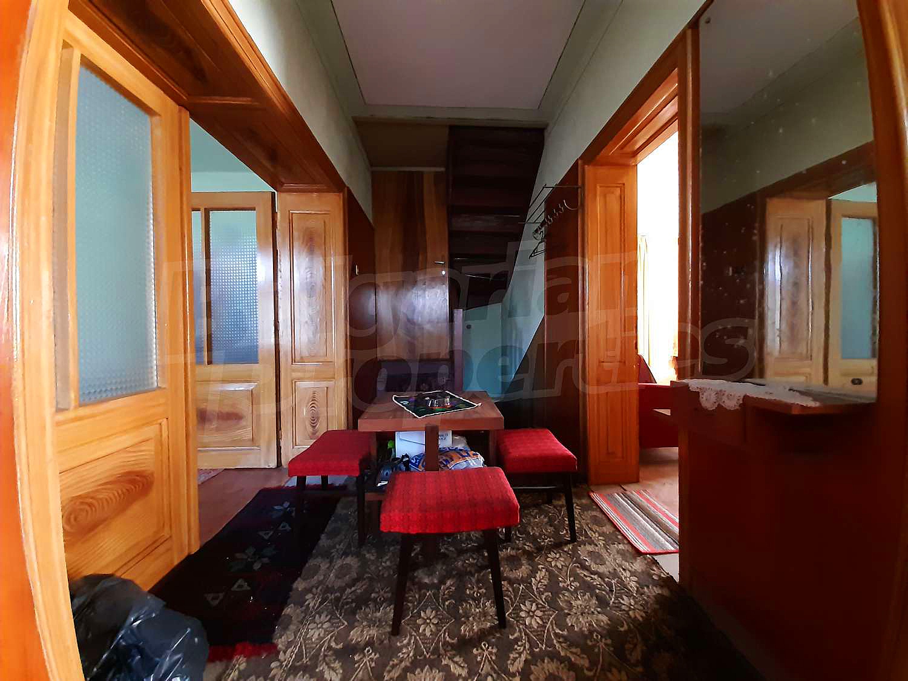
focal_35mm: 13
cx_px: 454
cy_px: 340
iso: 500
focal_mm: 1.42
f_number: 2.2
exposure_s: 1/20
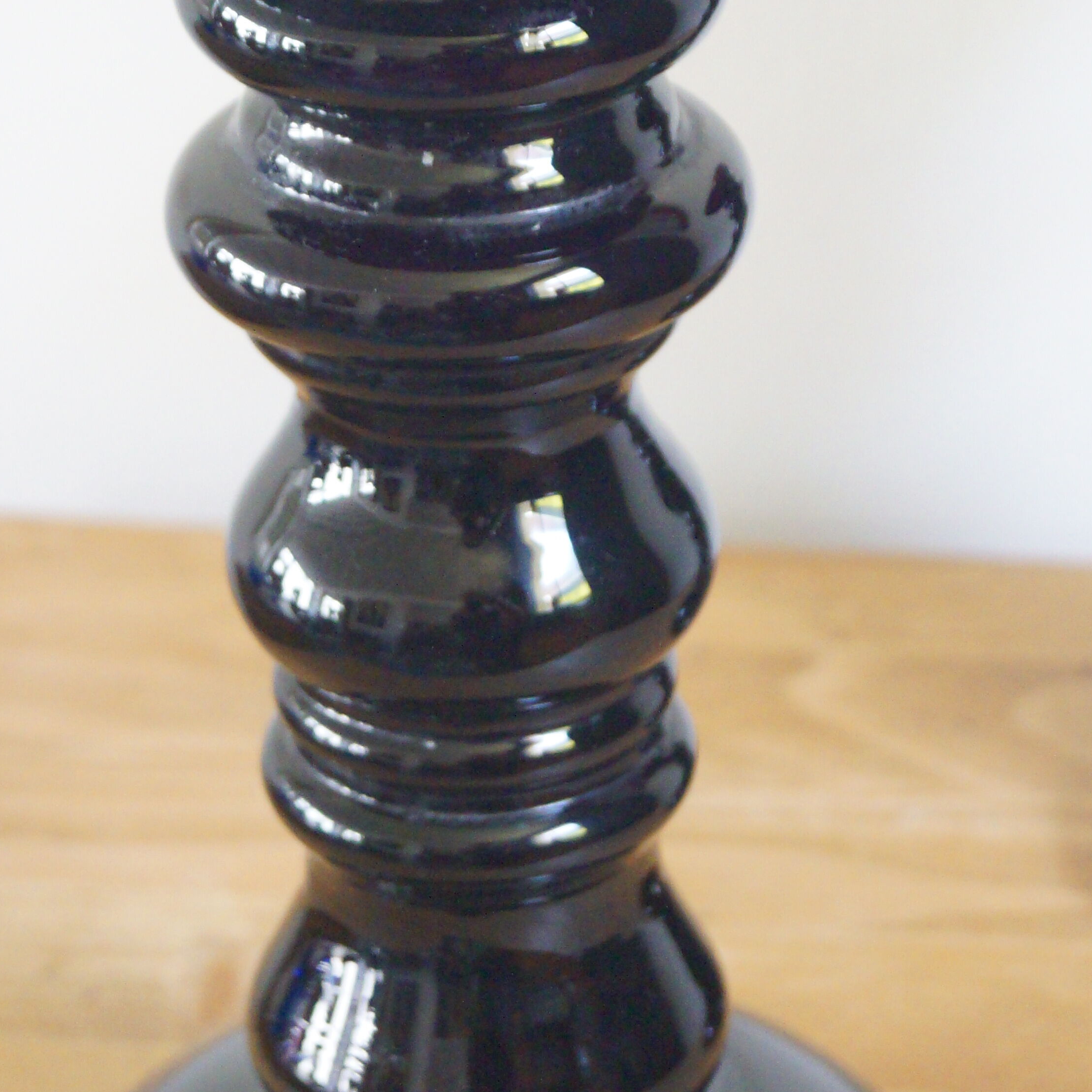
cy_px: 488
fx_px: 5032
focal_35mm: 141
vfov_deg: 12.4
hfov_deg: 12.4
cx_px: 524
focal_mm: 50
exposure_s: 1/50
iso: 3200
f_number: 5.6
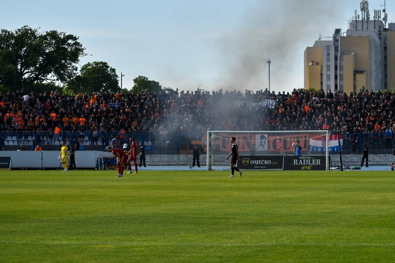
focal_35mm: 166
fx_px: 1822
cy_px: 97
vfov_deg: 8.3
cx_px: 267
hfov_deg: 12.4
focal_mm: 70
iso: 100
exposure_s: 1/1000
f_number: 4.5
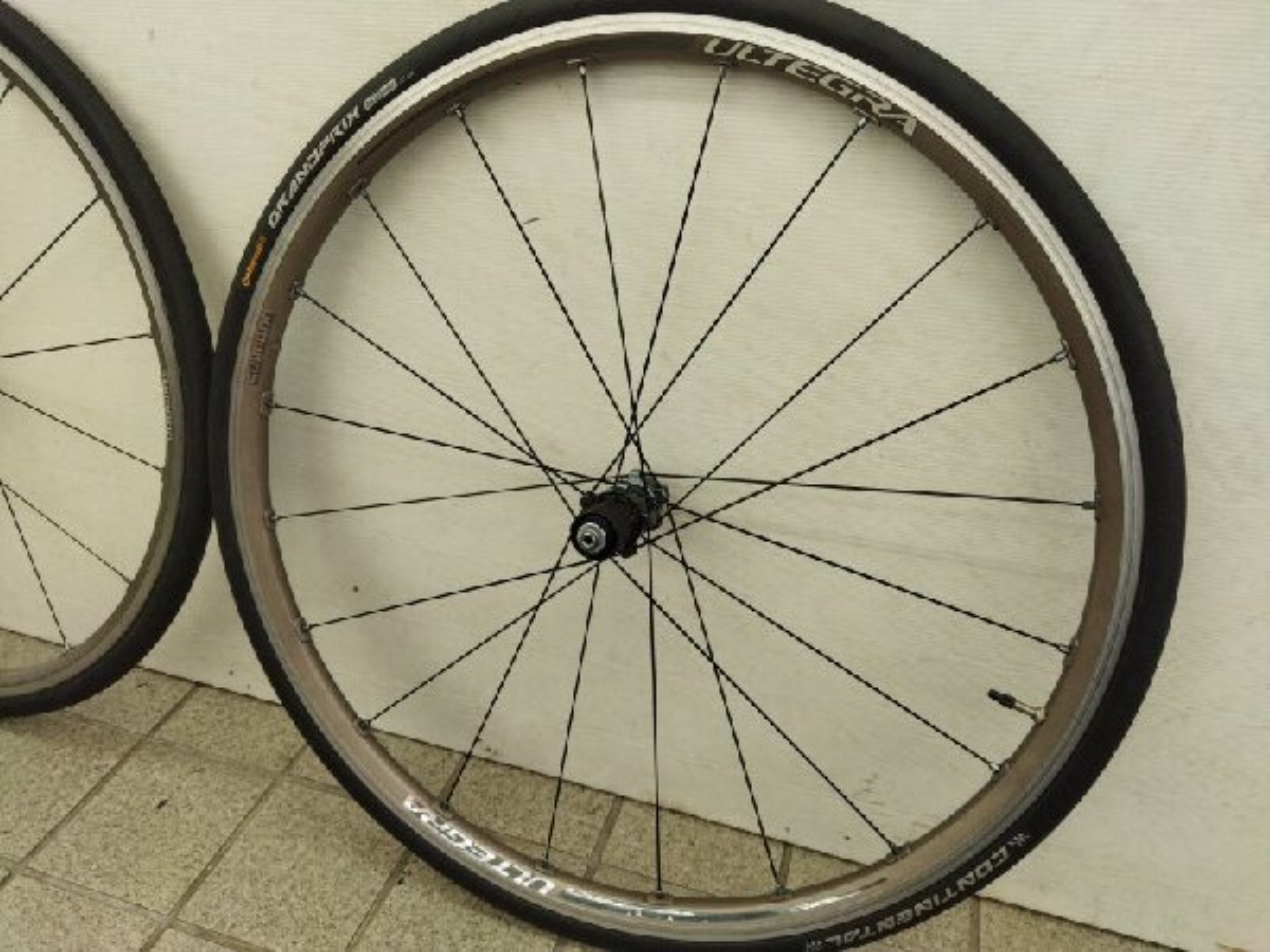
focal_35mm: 27
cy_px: 476
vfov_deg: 51.4
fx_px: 991
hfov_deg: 65.3
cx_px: 635
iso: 127
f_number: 1.79
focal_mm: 4.71
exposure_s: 1/120
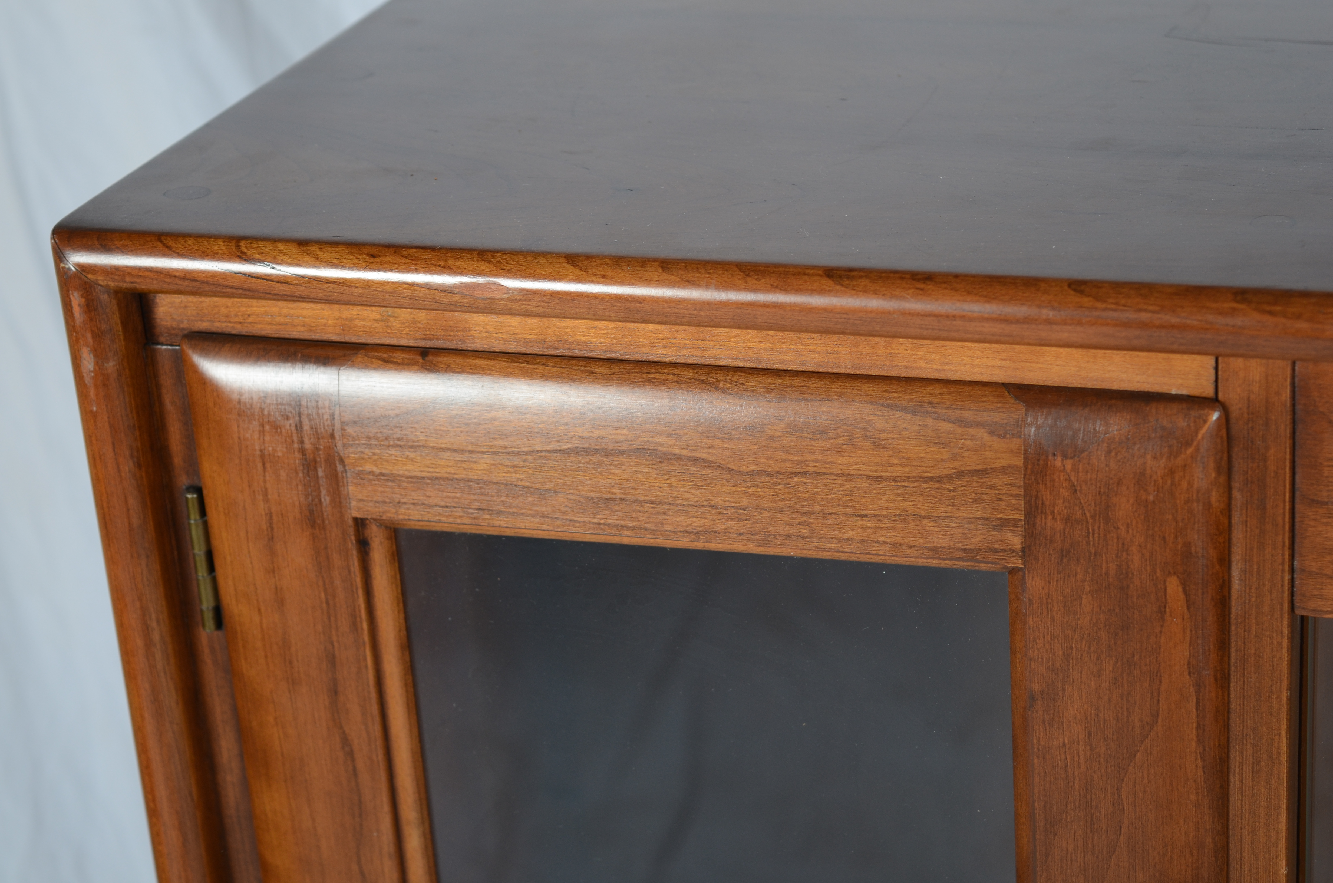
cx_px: 666
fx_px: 3048
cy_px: 442
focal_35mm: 82
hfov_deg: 24.7
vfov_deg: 16.5
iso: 250
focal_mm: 55
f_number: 5.6
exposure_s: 1/200
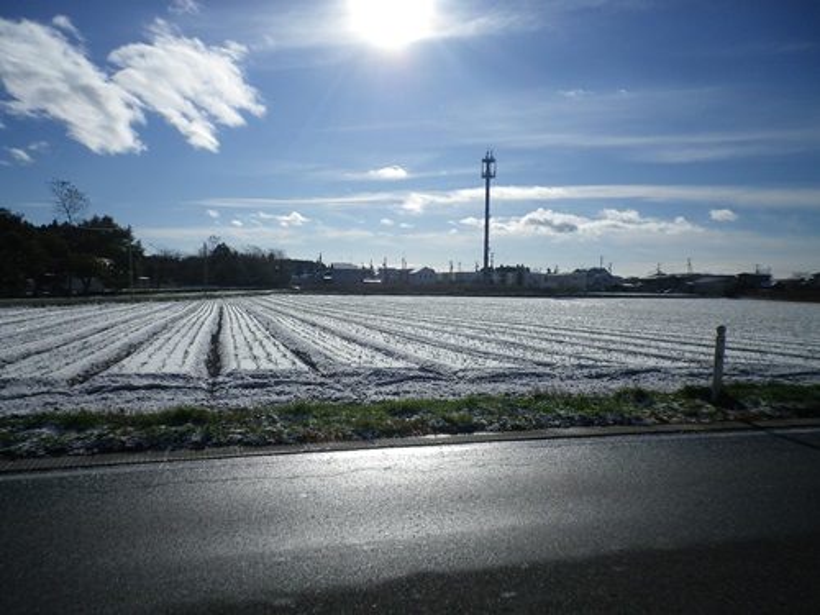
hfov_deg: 63.4
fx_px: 663
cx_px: 410
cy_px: 308
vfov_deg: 49.7
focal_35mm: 28
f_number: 7.8
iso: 80
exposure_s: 1/800
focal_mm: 5.05
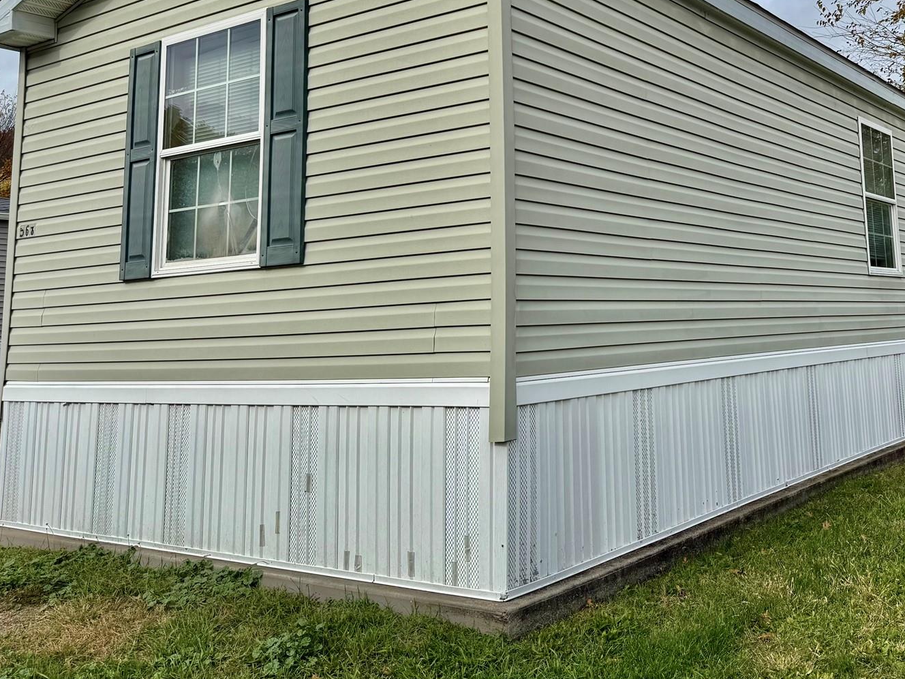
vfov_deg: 37.7
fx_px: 967
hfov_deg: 48.8
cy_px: 170
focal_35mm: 37
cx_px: 639
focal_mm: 6.76
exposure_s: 1/4975
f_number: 1.78
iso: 80
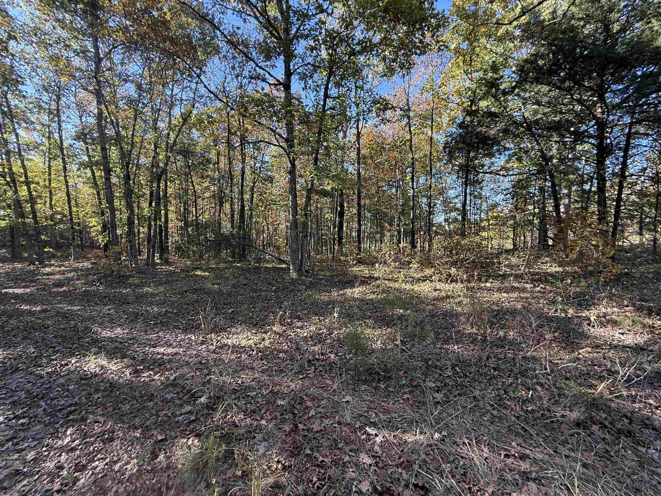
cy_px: 248
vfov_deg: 85.7
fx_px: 267
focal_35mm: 14
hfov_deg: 102.1
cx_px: 330
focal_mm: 2.22
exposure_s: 1/132
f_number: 2.2
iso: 64
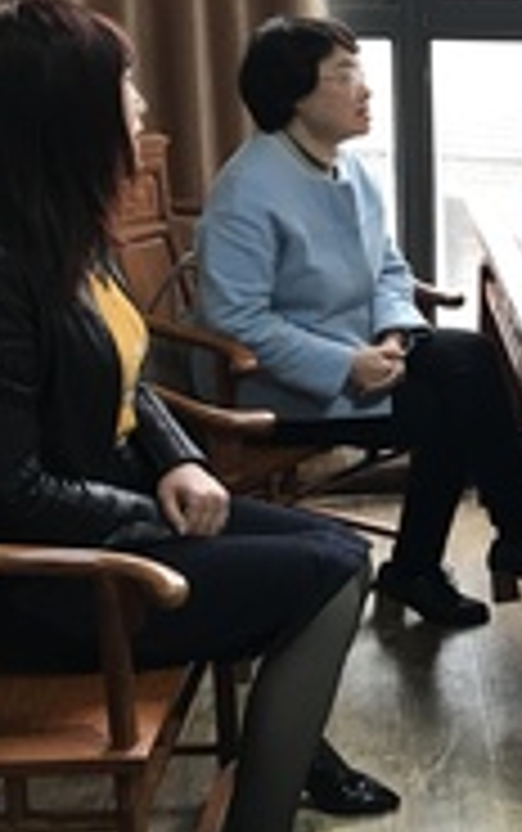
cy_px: 328
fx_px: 1453
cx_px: 693
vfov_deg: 31.9
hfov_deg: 18.8
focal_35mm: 64
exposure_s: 1/25
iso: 32
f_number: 1.8
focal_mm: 3.99
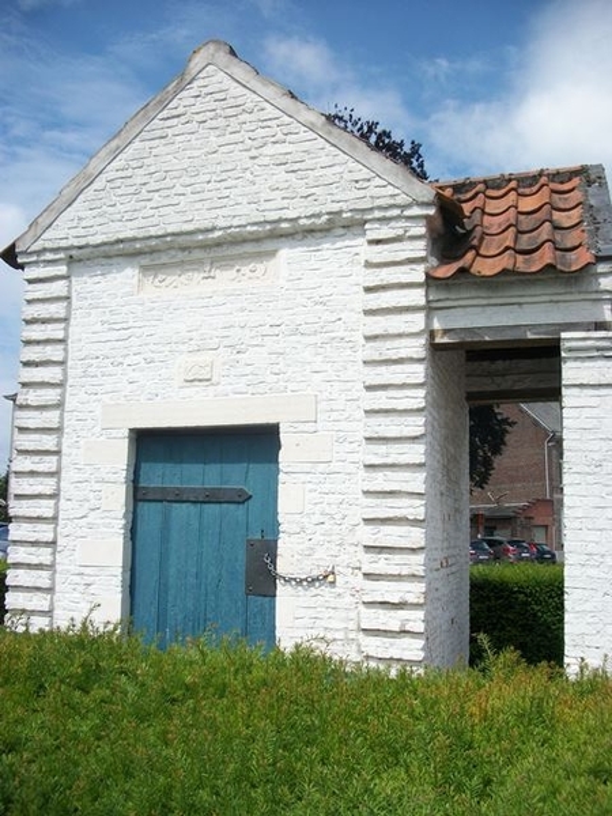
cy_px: 408
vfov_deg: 56.8
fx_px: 754
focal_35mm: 32
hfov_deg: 44.2
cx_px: 306
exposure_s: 1/200
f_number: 8.8
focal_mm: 5.7
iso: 80
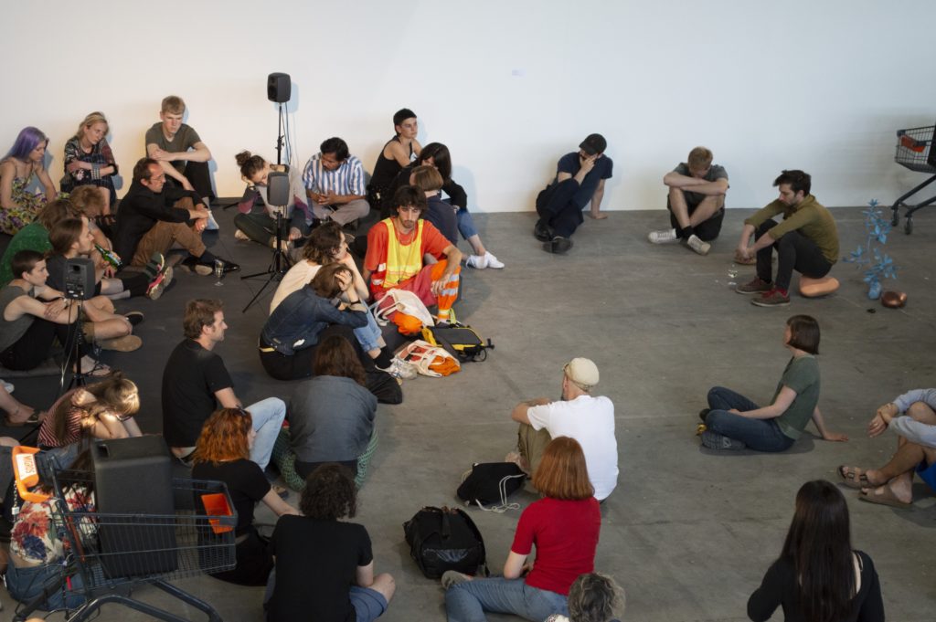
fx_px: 2143
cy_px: 311
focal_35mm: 82
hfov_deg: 24.6
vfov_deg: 16.5
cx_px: 468
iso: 1100
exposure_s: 1/60
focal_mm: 55
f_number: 5.6
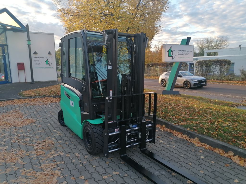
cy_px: 92
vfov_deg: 51.4
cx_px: 123
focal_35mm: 27
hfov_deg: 65.3
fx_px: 192
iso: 50
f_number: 1.8
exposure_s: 1/126
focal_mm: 4.75
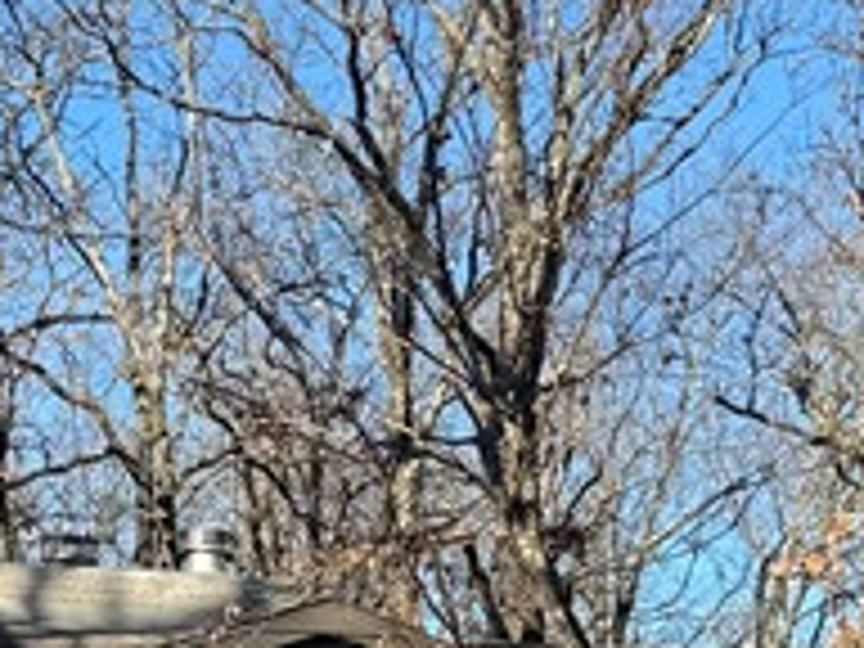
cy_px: 999
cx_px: 490
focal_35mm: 128
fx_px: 3195
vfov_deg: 11.1
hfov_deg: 15.4
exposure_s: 1/2041
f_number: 1.78
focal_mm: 6.76
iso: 80
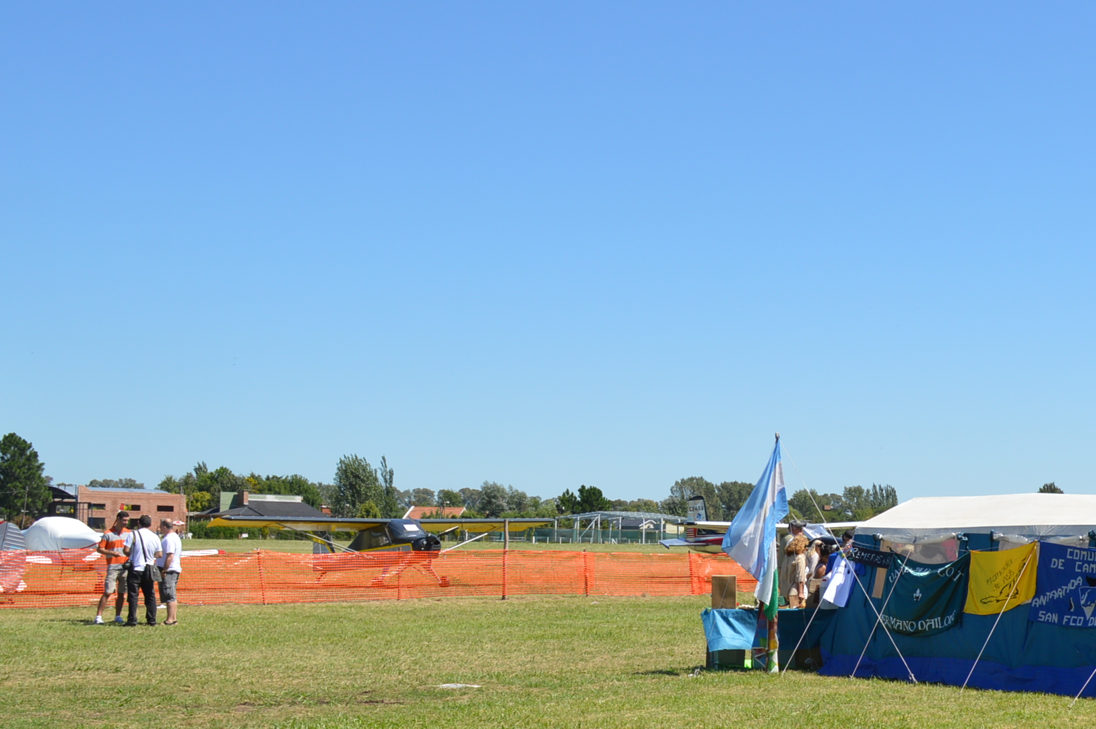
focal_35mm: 61
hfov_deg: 31.9
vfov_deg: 22.0
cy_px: 545
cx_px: 908
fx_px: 1856
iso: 100
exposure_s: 1/250
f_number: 8
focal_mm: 22
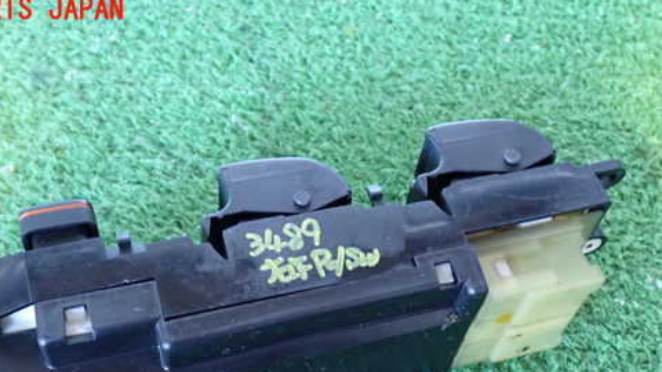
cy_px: 303
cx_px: 287
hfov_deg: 42.0
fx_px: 860
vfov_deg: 24.0
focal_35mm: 49
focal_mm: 6.37
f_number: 2.5
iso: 800
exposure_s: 1/25
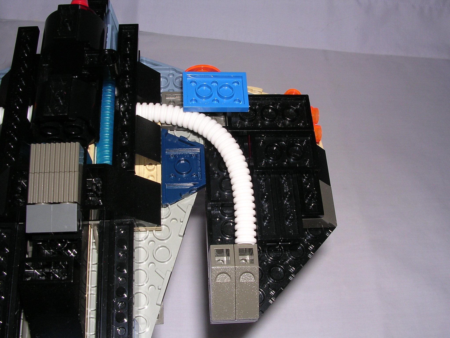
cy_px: 169
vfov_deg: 37.7
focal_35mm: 38
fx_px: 494
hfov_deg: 49.0
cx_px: 225
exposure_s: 1/60.1
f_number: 5.6
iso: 100
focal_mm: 5.8
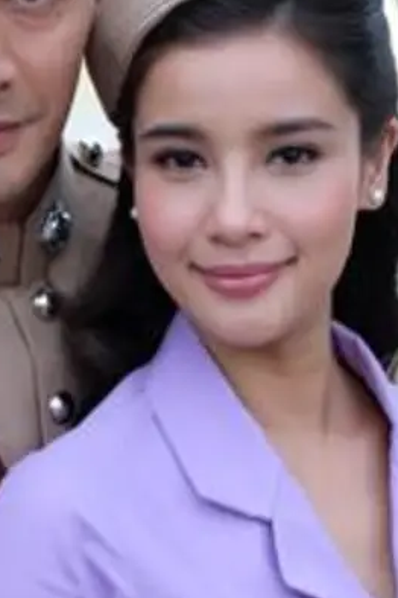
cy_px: 408
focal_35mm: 223
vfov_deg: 9.2
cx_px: 147
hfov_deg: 6.2
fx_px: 3698
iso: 200
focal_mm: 50
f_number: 5.6
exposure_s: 1/80
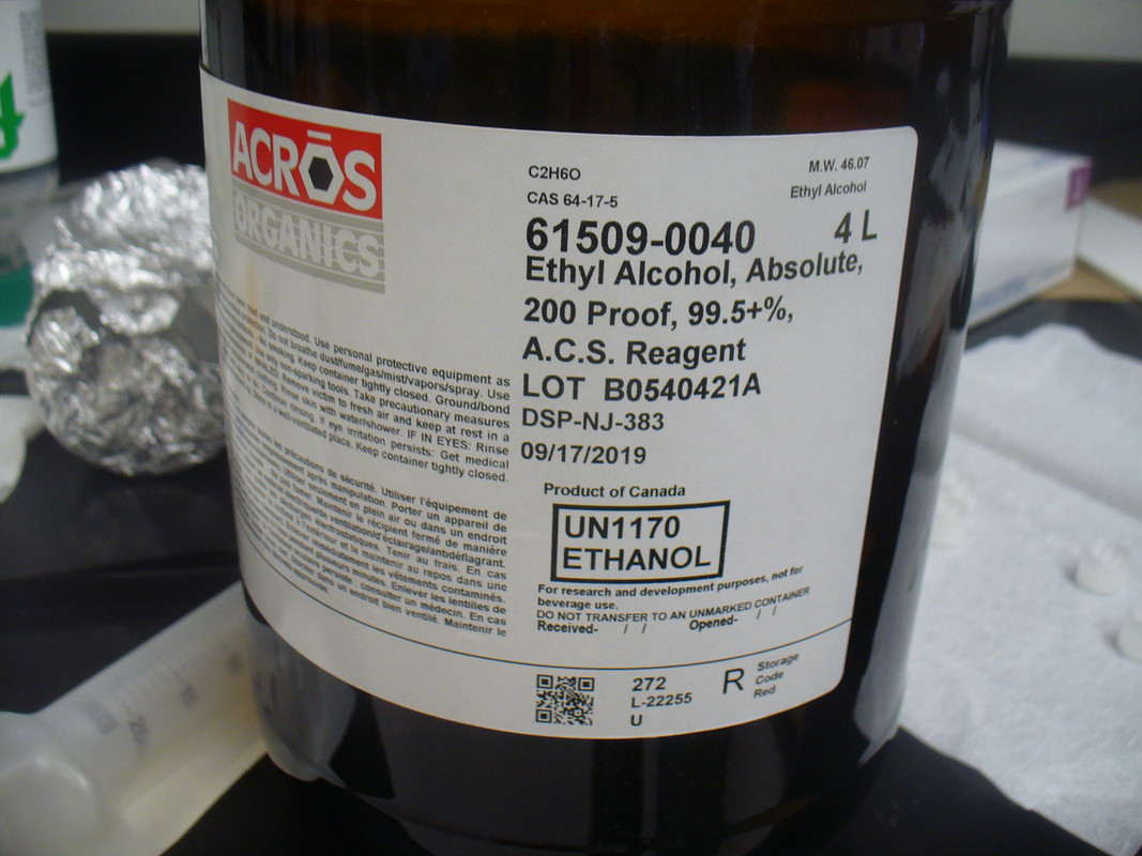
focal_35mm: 37
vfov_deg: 38.7
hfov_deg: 50.1
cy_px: 428
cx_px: 571
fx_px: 1221
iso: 125
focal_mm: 6.1
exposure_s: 1/30
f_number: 2.8
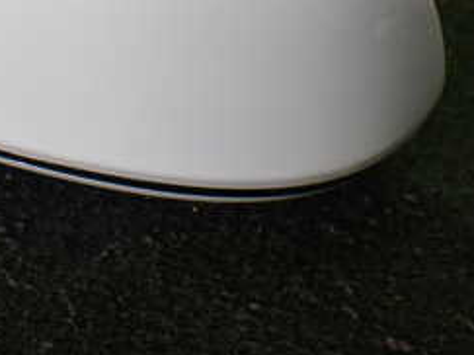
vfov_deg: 19.1
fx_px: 1013
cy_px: -31
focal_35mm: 74
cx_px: -2
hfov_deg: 25.1
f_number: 2.3
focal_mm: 5.4
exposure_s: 1/125
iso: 320
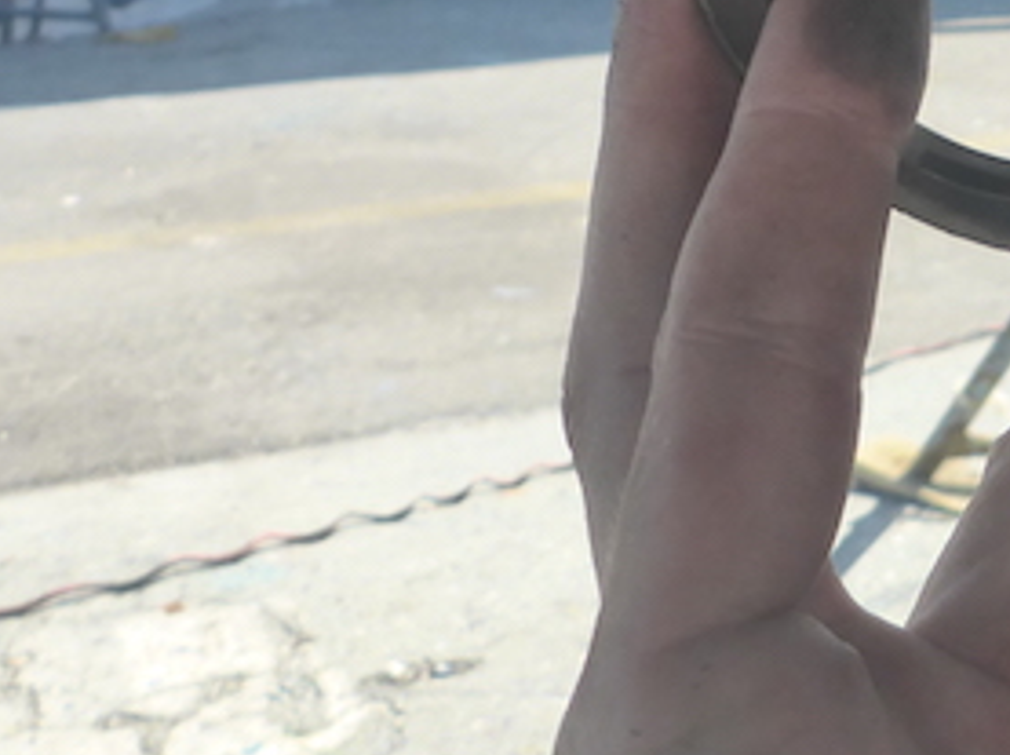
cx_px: 1196
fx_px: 2360
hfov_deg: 22.4
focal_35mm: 81
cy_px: -277
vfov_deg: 16.9
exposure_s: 1/400
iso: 200
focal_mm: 4.9
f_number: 3.3
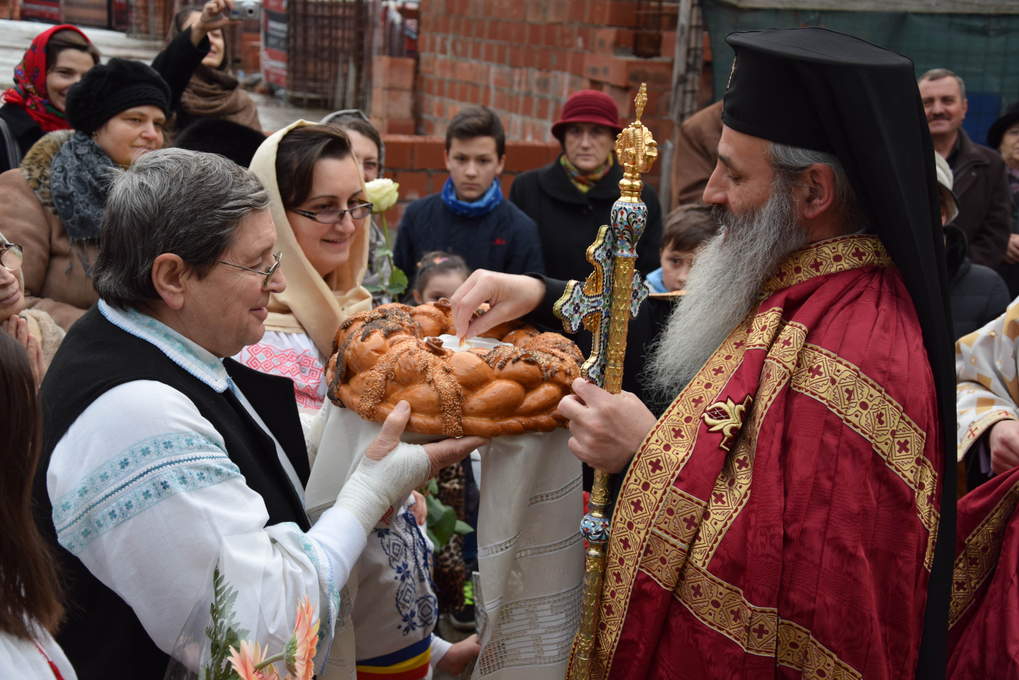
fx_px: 1359
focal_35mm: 48
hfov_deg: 41.1
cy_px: 340
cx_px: 510
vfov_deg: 28.1
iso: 400
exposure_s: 1/80
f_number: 4.5
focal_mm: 32
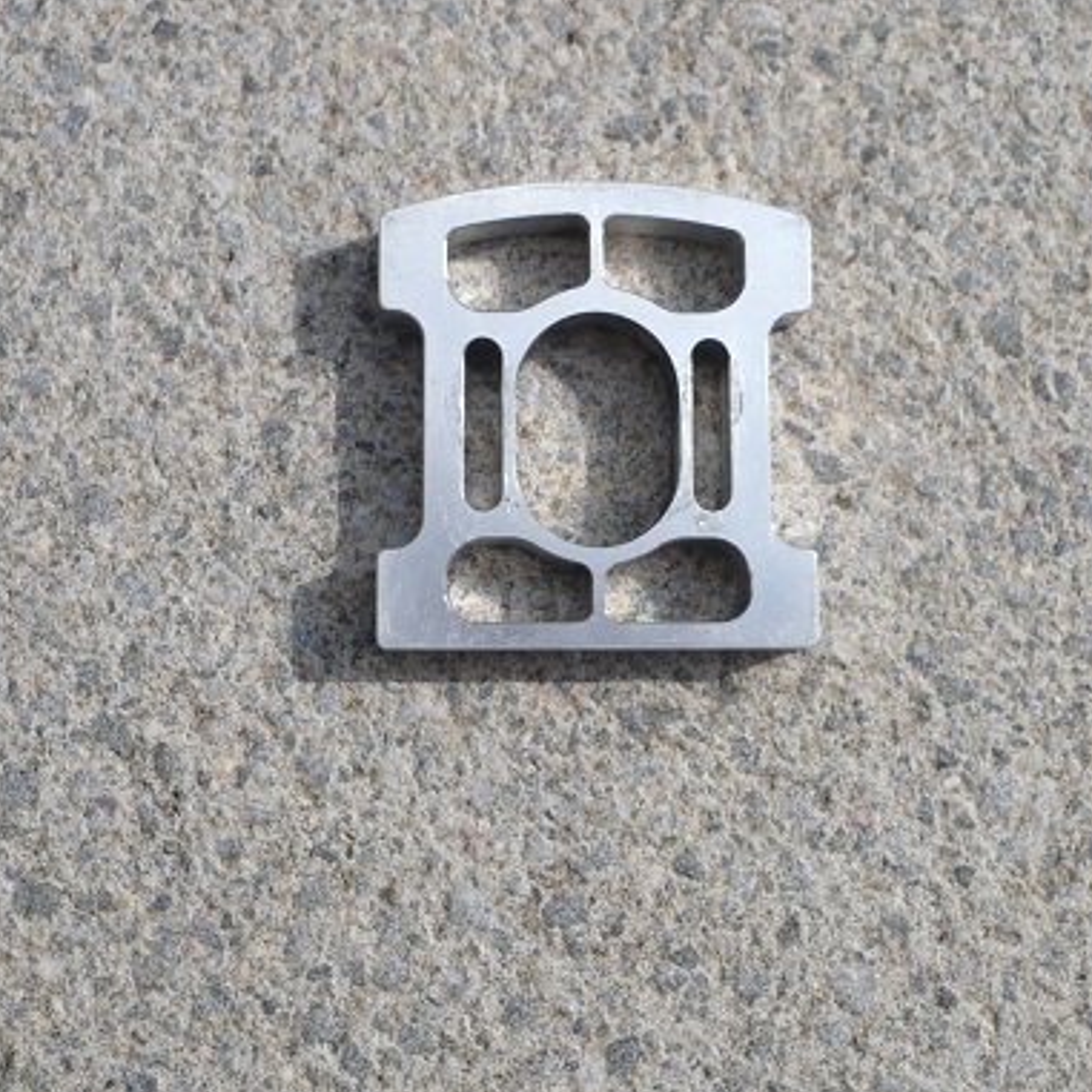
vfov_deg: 32.7
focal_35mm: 52
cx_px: 539
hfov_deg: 32.8
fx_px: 1856
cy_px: 450
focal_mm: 5.8
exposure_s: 1/320
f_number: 8
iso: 100
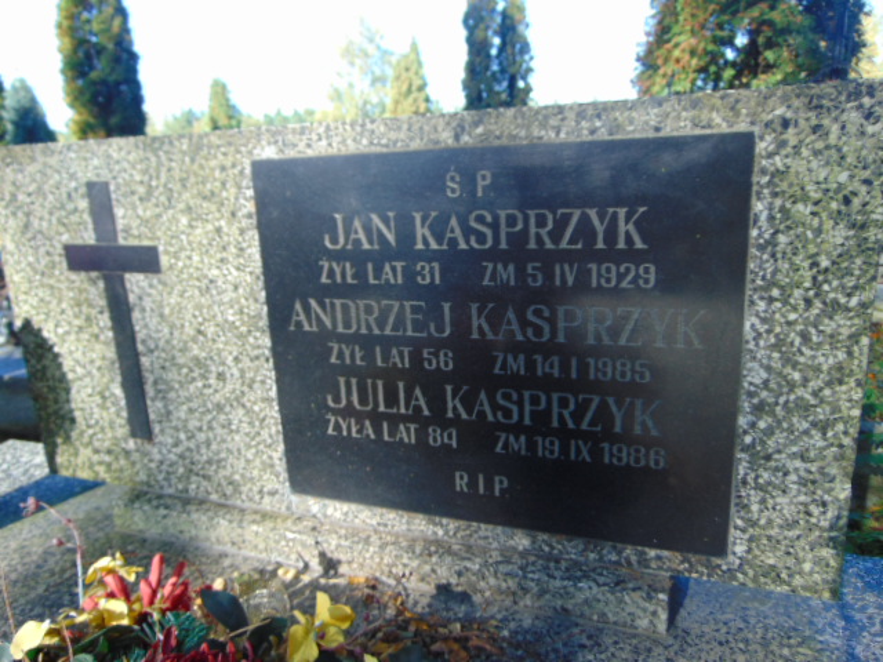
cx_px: 442
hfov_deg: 69.4
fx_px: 638
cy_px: 331
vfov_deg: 54.9
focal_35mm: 25
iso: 80
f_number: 3
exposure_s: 1/160
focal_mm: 4.5
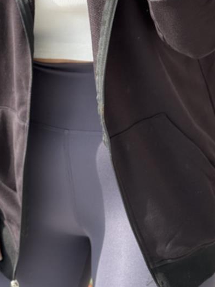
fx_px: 1010
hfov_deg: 12.1
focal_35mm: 122
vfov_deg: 15.8
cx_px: 123
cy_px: -10
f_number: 1.78
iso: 64
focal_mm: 6.86
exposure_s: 1/267
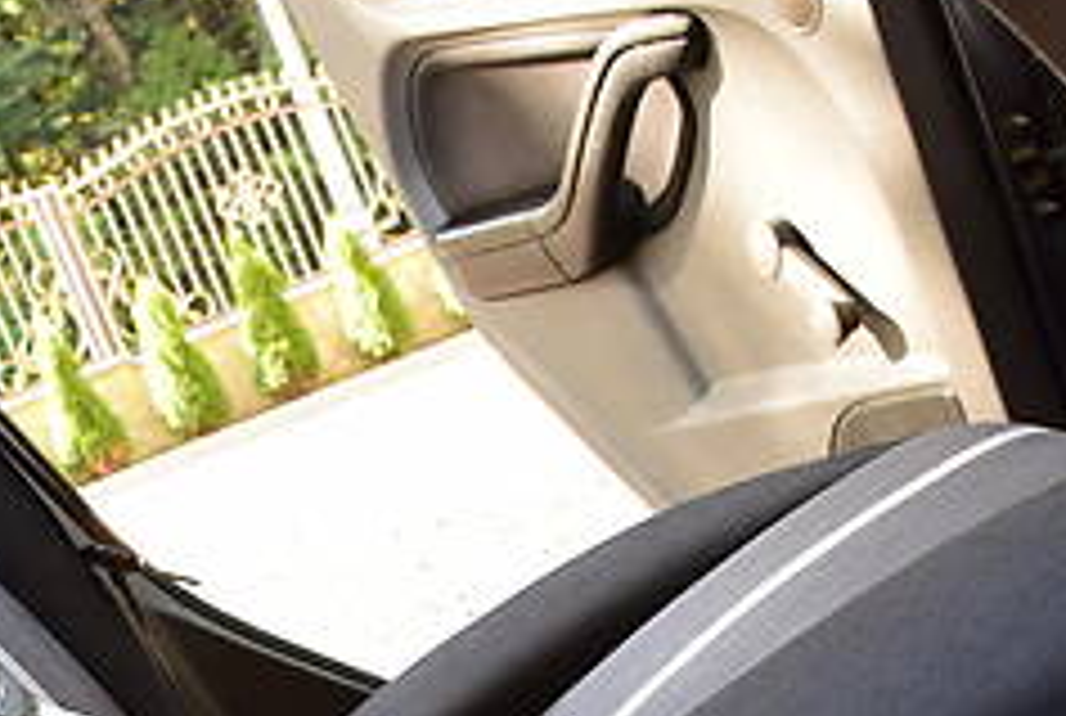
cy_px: 957
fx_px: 2700
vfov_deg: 14.4
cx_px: 472
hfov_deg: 22.3
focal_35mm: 91
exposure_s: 1/25
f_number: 7.1
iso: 400
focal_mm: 18
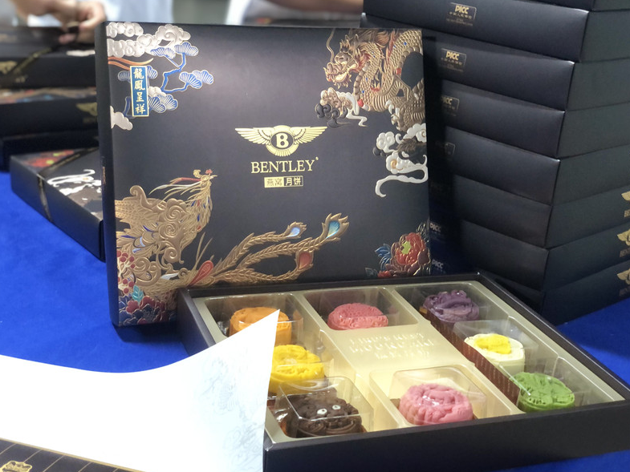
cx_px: 312
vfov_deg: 27.5
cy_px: 235
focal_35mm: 53
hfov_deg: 36.2
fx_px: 965
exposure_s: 1/9
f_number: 2.4
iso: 160
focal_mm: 6
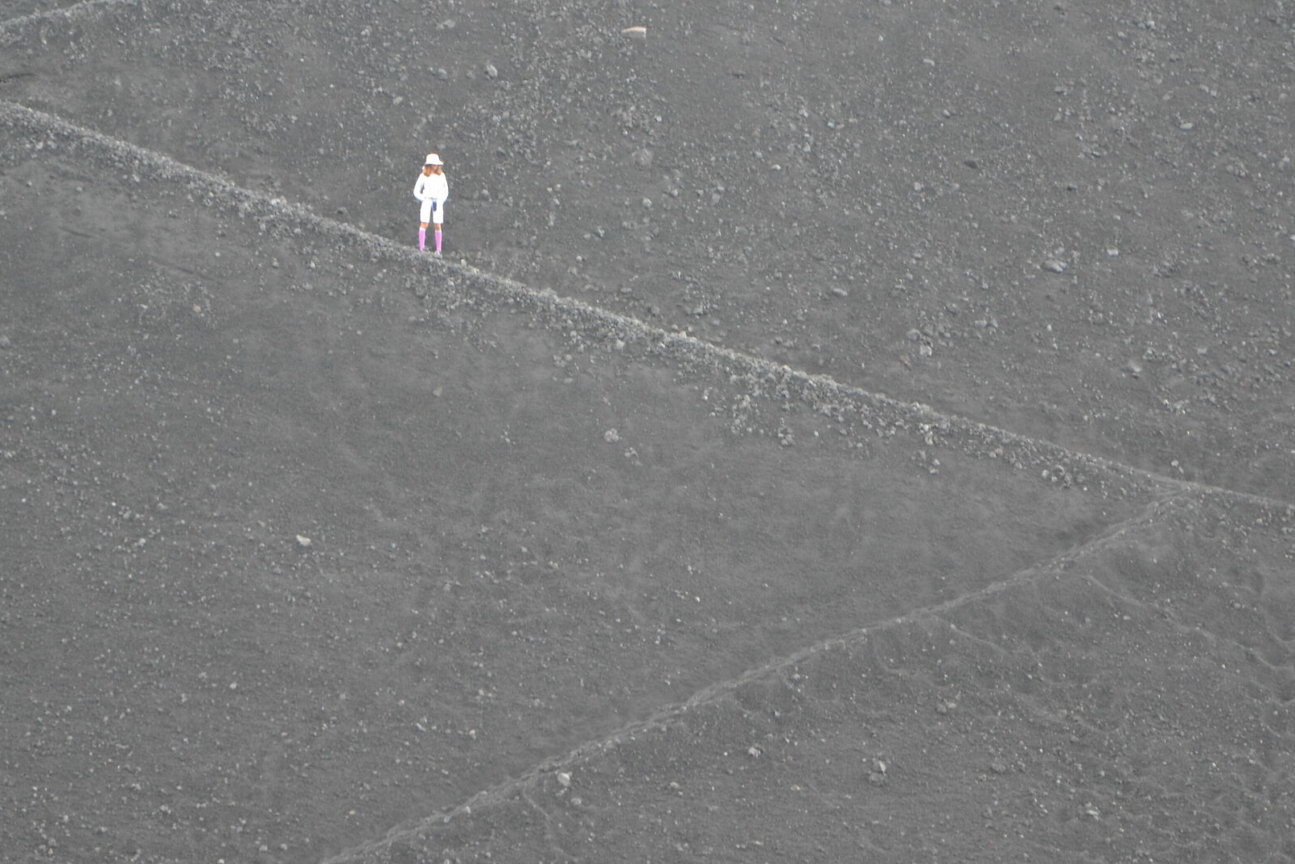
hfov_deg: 8.8
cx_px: 633
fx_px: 8445
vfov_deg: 5.9
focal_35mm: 235
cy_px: 309
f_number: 5.6
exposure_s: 1/60
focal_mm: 105
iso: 900
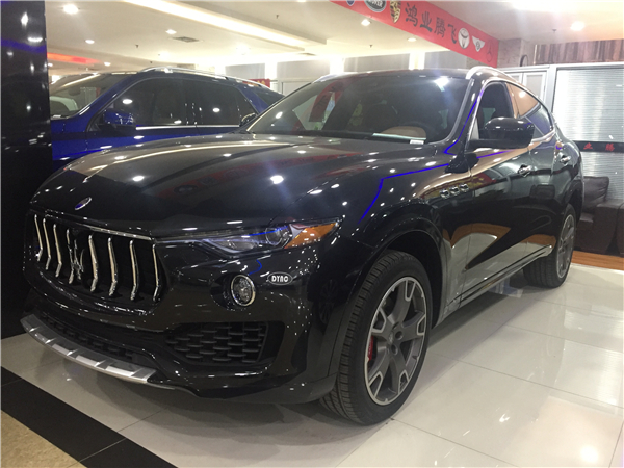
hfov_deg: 61.7
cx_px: 312
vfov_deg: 48.2
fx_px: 523
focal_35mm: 29
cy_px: 234
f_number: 2.2
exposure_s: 1/33
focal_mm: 4.15
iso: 200
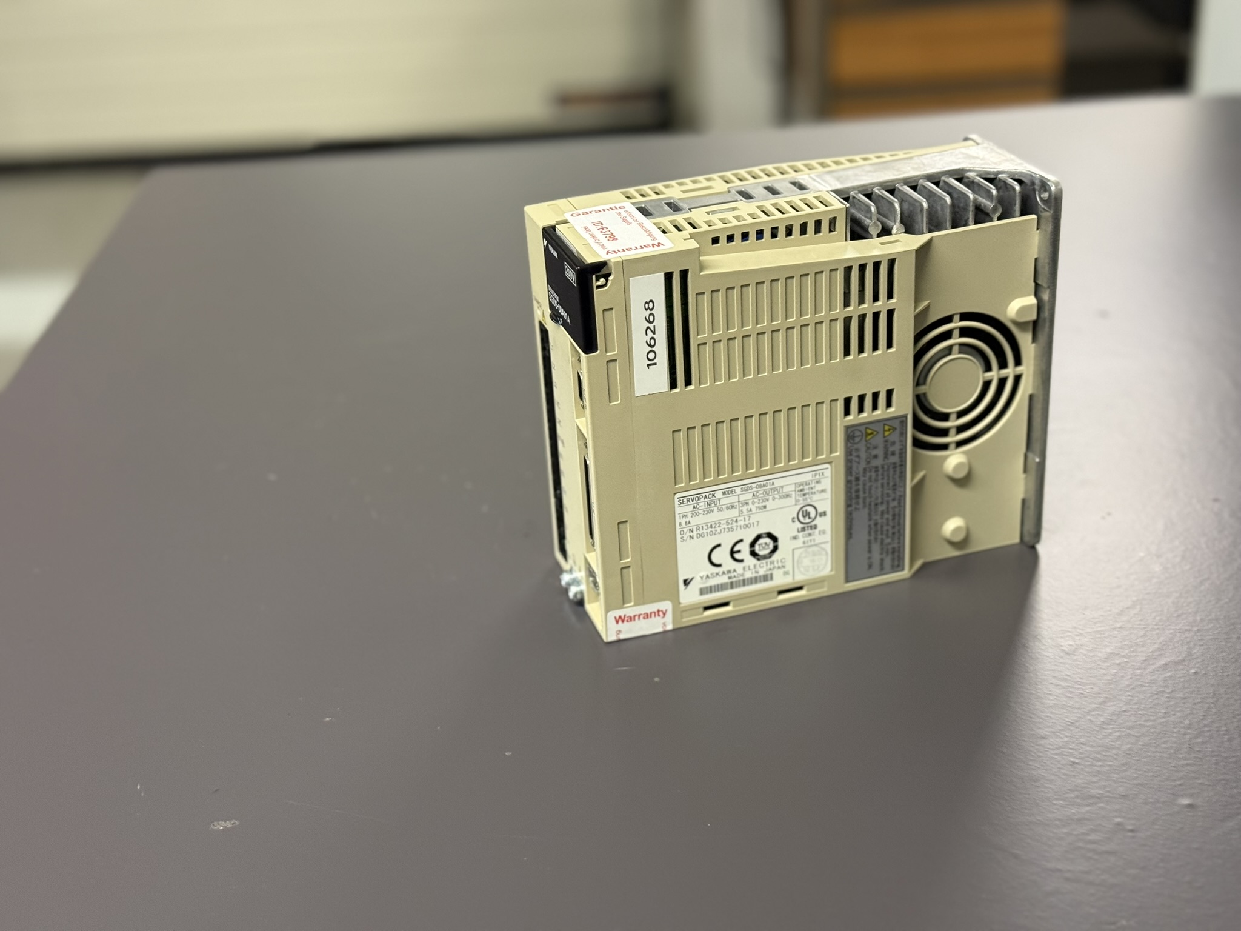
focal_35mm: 48
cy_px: 466
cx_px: 620
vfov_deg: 30.3
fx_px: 1721
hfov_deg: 39.7
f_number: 1.78
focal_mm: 6.76
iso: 250
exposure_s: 1/50
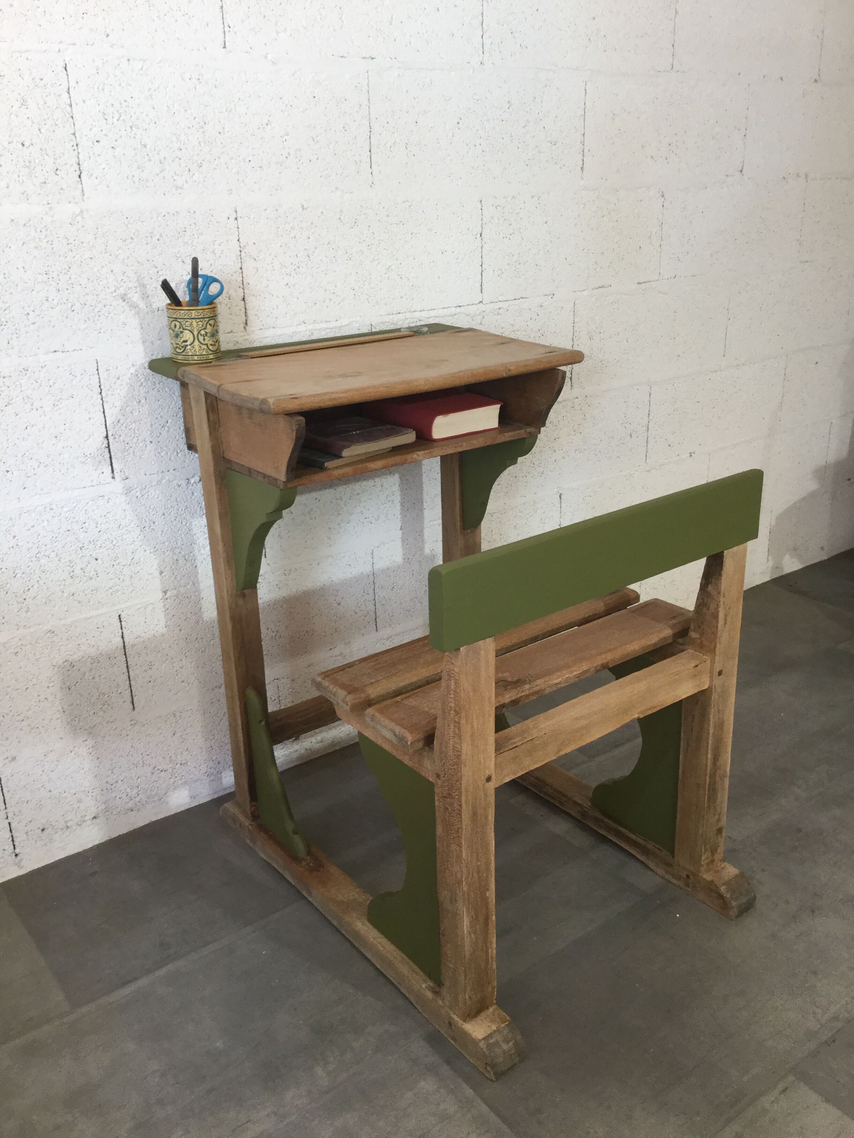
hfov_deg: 45.4
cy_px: 569
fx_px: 1020
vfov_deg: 58.4
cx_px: 427
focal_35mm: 31
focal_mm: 3.3
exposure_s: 1/33
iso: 64
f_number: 2.4
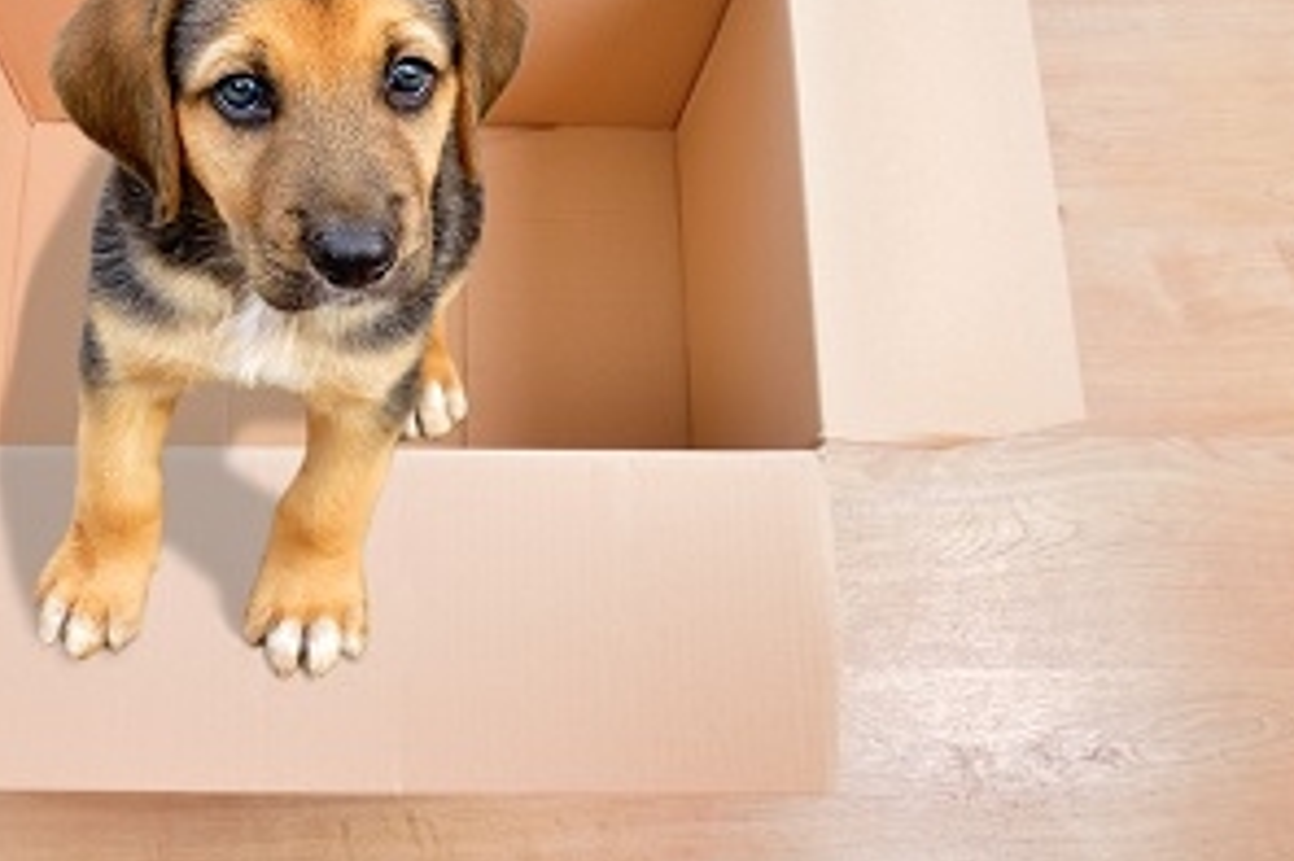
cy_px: 264
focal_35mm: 41
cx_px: 385
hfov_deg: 46.3
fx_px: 1473
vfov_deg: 32.2
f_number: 3.5
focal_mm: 18
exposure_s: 1/100
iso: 200
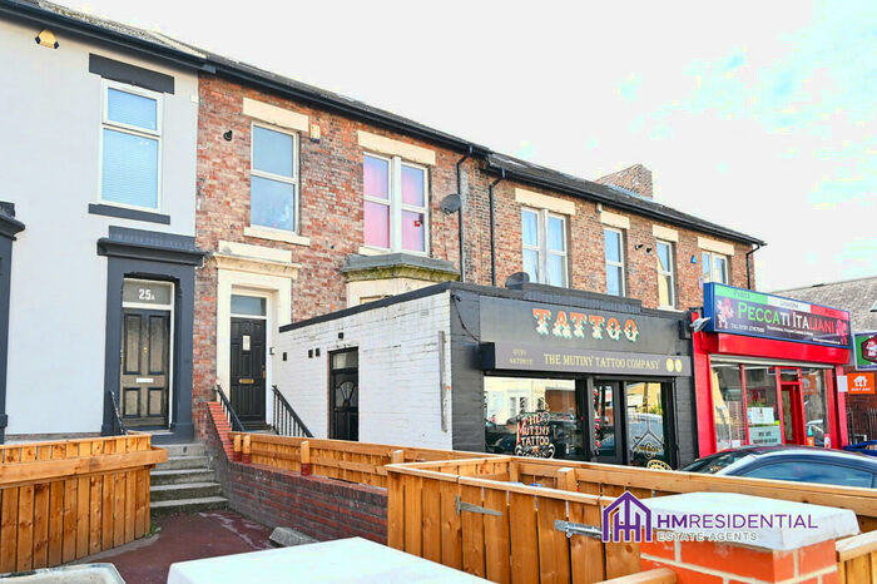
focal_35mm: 18
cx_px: 438
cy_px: 292
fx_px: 438
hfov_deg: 90.0
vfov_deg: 67.3
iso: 1250
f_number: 4.5
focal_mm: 18
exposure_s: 1/2000
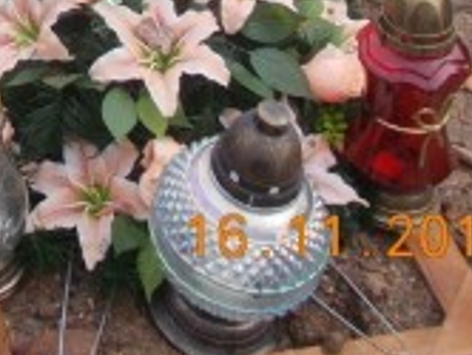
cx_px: -100
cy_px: -284
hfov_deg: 18.5
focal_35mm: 100
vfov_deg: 13.3
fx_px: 1366
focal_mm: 4.6
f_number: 3.2
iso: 100
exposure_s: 1/250
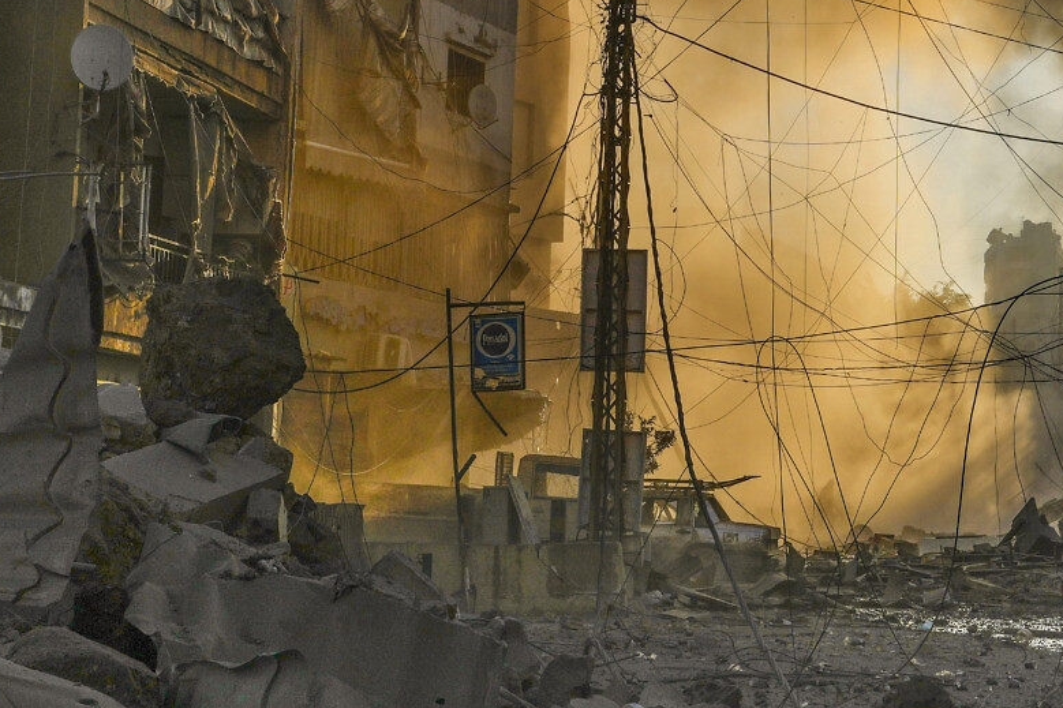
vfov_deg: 14.6
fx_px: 2716
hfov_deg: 22.1
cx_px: 645
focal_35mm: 92
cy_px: 16
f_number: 8
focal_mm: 35
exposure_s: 1/800
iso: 160
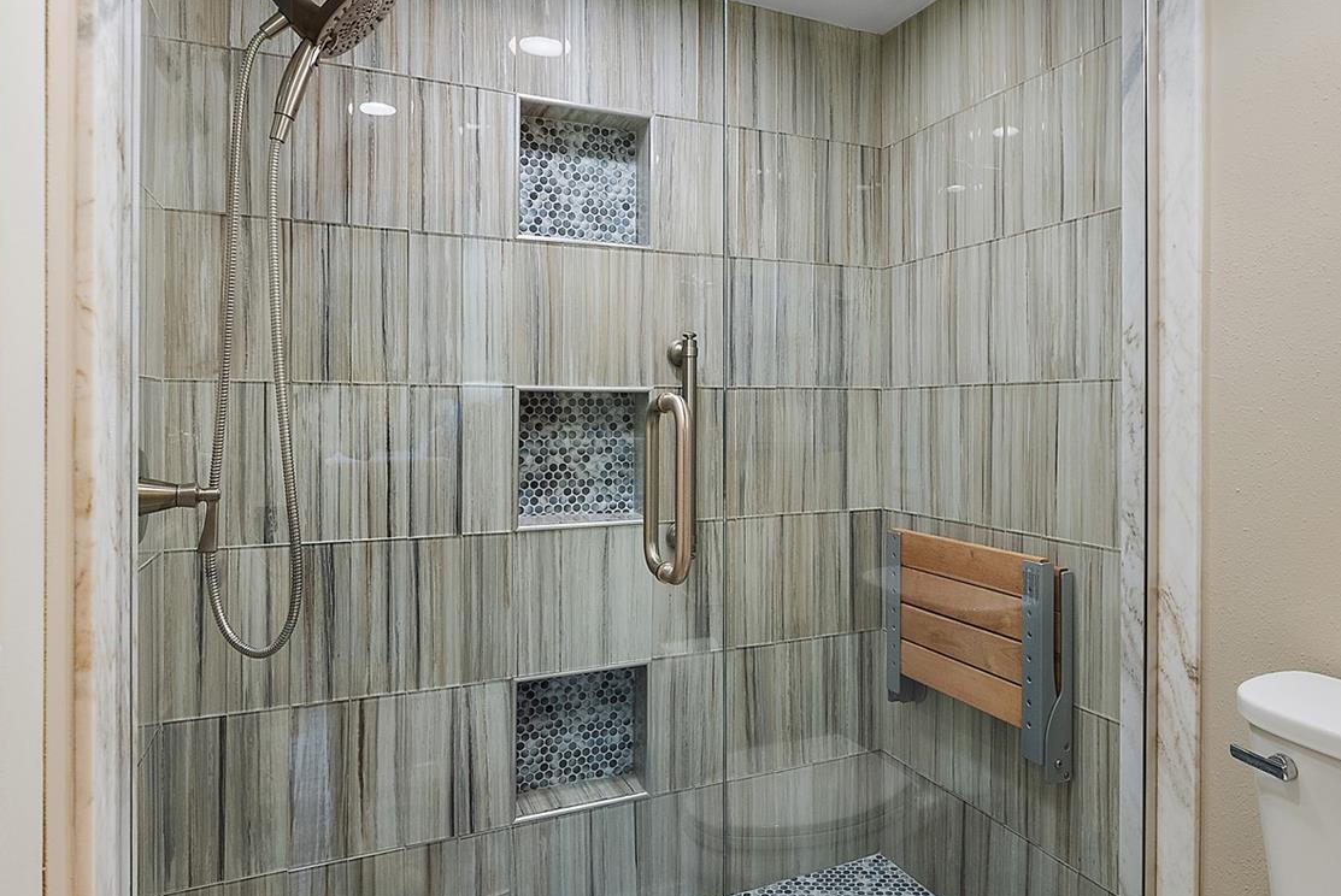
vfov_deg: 53.7
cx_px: 761
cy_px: 410
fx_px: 884
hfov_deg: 74.0
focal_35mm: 24
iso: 1600
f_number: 5
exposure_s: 1/60
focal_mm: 16.5
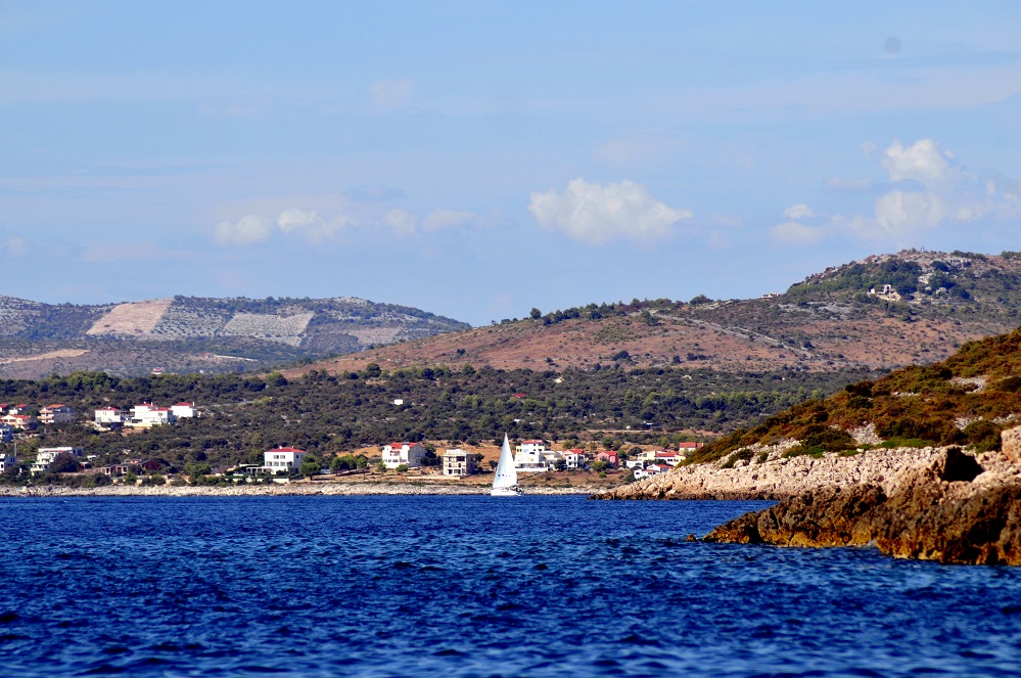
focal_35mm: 300
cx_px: 510
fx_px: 8496
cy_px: 339
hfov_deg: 6.9
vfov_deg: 4.6
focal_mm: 200
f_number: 6.3
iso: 320
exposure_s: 1/1000
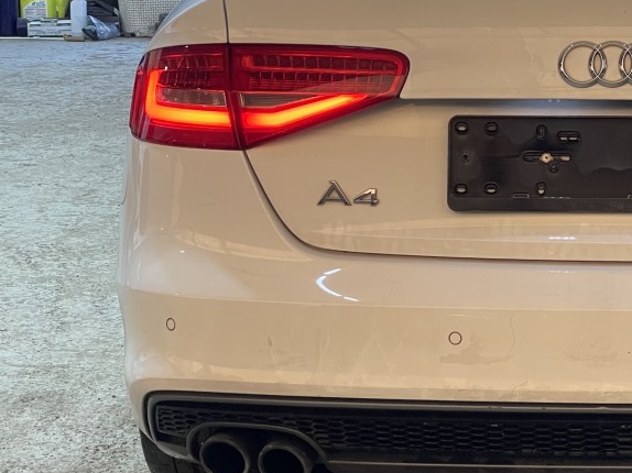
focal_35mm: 116
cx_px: 644
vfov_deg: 12.7
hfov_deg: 16.6
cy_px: 119
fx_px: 2117
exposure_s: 1/120
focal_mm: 6
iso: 125
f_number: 2
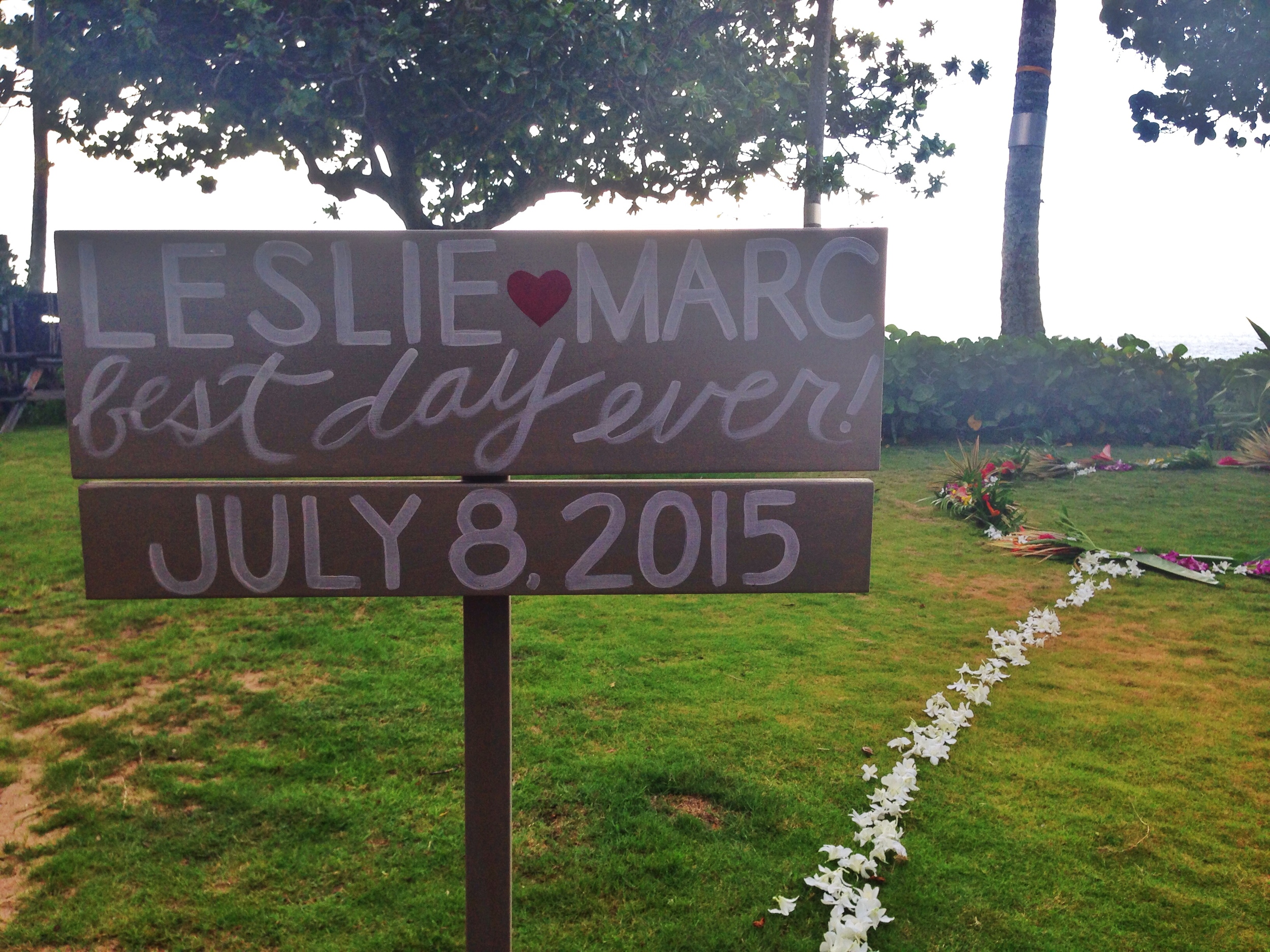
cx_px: 635
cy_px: 476
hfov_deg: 55.4
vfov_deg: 42.9
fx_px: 1211
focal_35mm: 33
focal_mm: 4.12
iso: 50
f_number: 2.4
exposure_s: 1/407
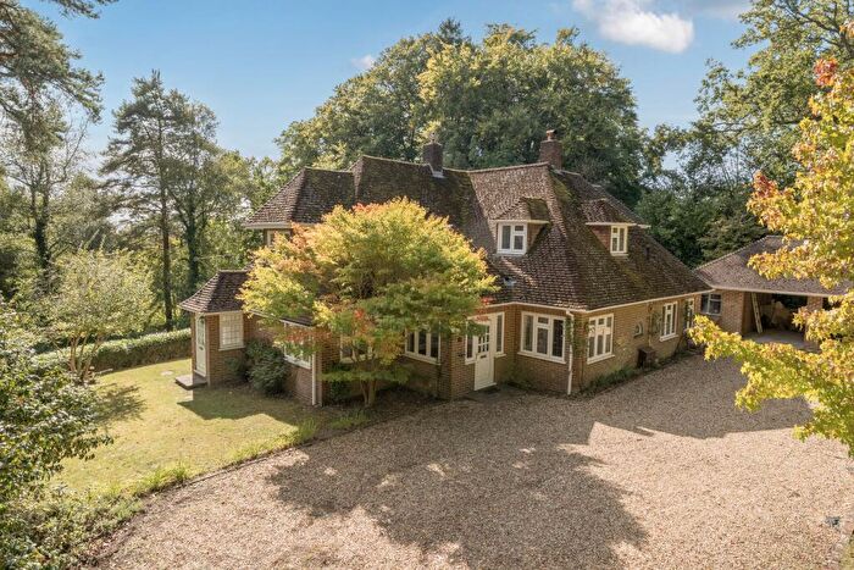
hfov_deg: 81.2
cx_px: 427
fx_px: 498
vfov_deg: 59.5
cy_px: 285
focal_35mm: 21
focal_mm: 14
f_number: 8
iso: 400
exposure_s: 1/400
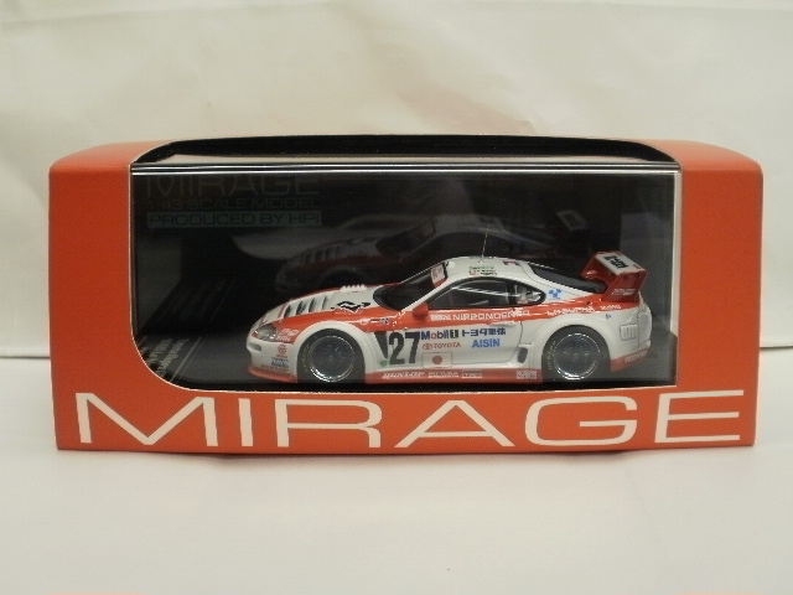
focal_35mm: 44
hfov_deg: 42.9
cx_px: 396
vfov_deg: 32.9
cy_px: 298
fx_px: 1008
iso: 125
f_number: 4
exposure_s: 1/25
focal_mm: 7.7
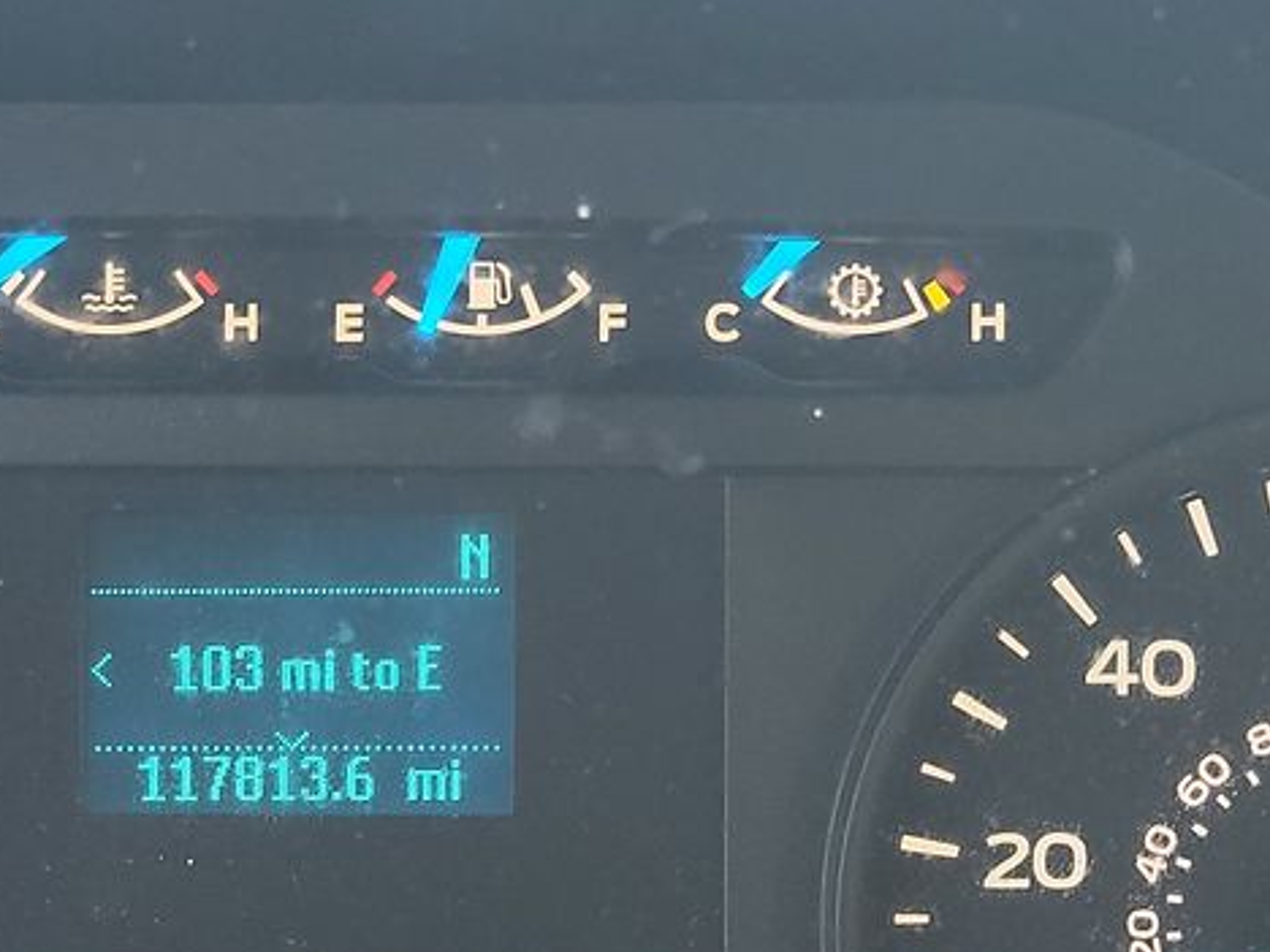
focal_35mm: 82
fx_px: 3008
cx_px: 328
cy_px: 708
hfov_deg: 23.6
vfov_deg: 17.9
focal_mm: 6.7
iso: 205
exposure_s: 1/59
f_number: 1.8
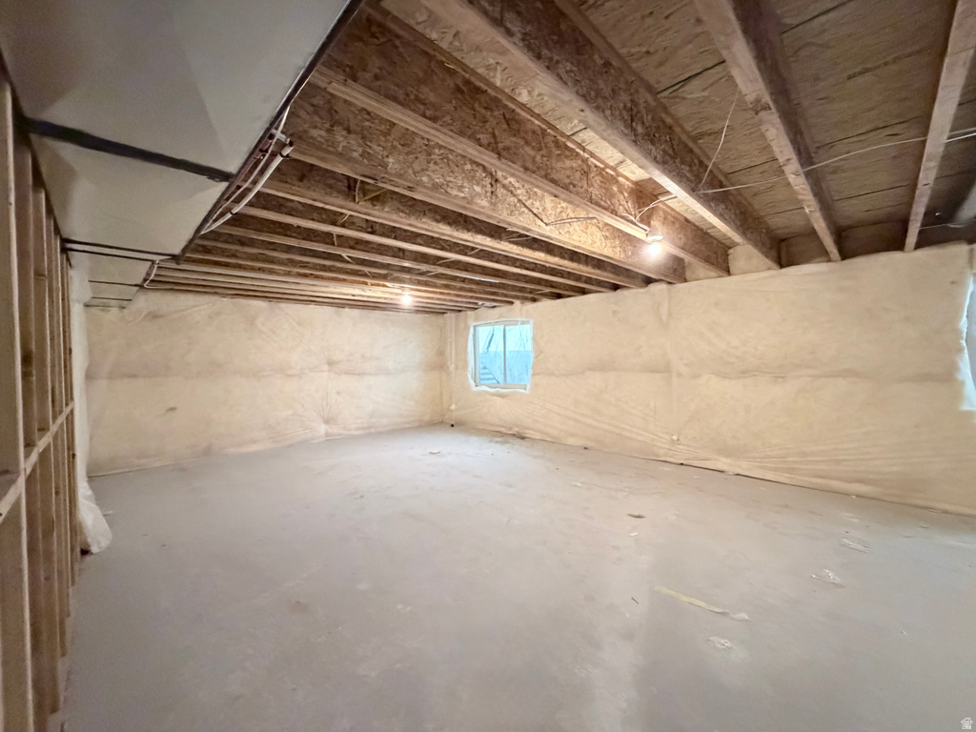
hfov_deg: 102.1
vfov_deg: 85.7
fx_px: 395
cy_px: 366
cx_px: 488
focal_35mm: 14
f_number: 2.2
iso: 1250
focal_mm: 2.22
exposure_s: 1/60
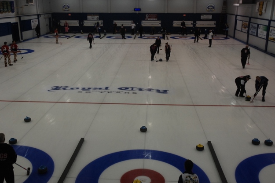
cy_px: 93
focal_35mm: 39
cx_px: 140
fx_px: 294
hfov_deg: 50.1
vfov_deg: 34.6
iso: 500
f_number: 5
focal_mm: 25
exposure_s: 1/100
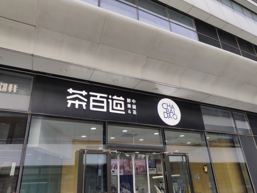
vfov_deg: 53.1
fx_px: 193
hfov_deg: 67.3
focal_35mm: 26
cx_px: 128
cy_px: 96
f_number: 1.75
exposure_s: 1/978
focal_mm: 4.75
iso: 112
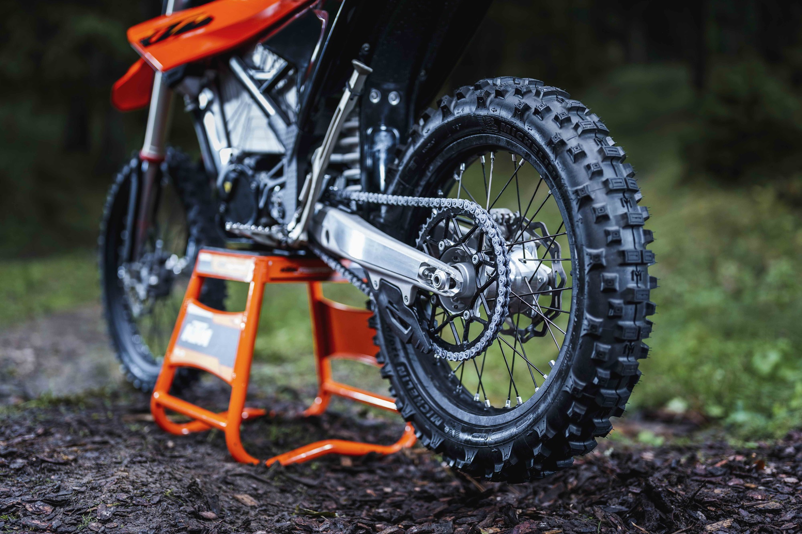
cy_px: 267
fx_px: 1114
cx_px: 401
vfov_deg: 27.0
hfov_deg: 39.6
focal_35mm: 50
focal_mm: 50
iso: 160
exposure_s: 1/1250
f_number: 1.4
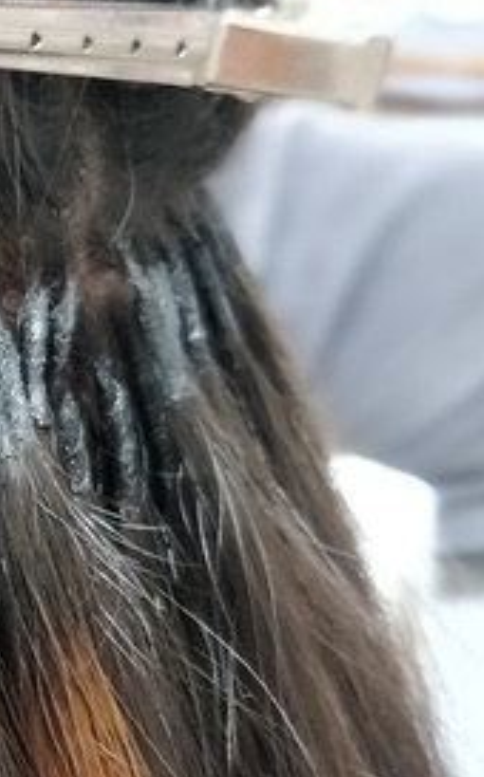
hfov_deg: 18.8
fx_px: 1185
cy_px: 561
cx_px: -339
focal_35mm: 56
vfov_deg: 35.7
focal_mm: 4.1
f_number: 1.7
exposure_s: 1/33
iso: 2000
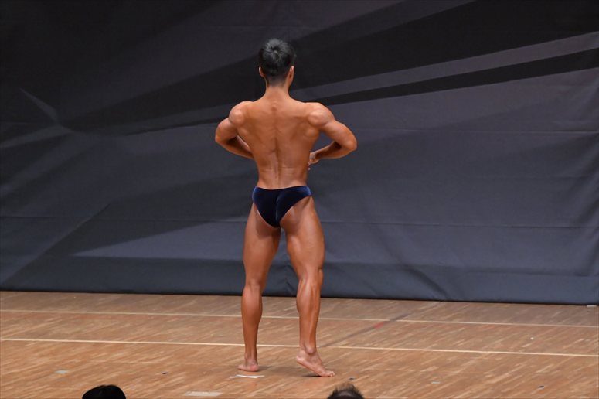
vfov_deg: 5.1
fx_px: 4490
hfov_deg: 7.6
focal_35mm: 270
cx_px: 300
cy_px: 200
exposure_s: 1/400
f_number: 5.6
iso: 6400
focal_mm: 180
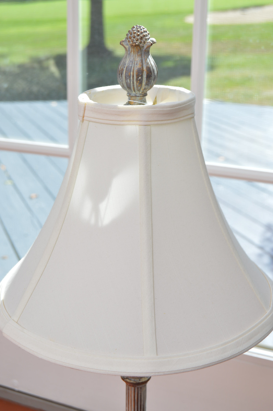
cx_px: 136
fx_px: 650
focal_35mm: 57
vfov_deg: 35.1
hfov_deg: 23.7
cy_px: 206
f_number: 7.1
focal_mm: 38
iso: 200
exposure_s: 1/100
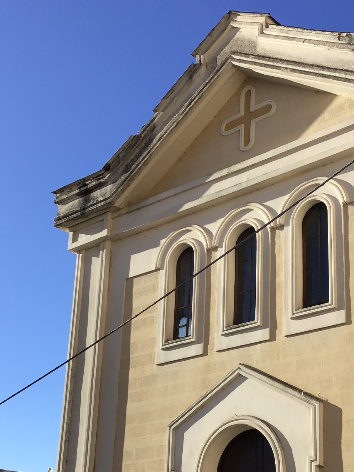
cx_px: 275
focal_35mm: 54
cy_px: 340
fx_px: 736
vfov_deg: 34.9
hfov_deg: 26.6
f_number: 2.4
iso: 25
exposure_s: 1/1294
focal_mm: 3.3
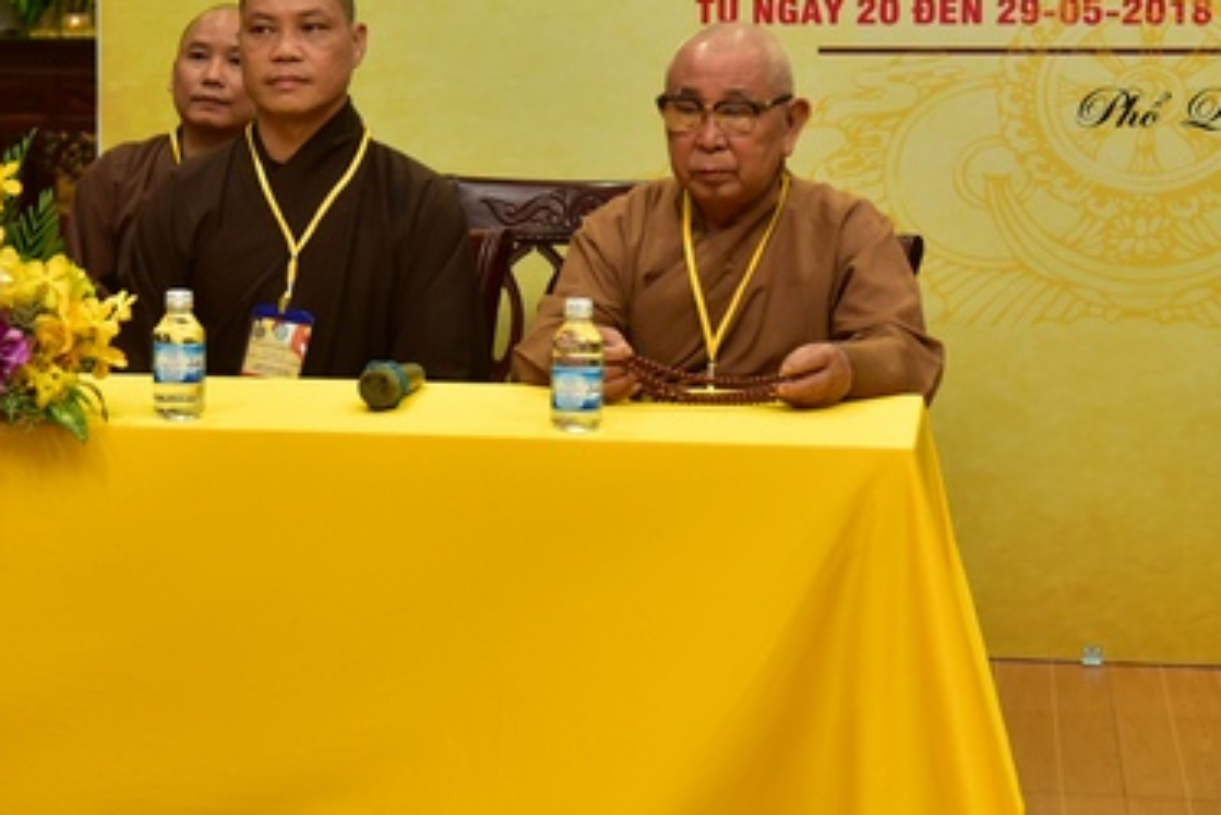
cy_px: 221
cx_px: 275
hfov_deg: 20.0
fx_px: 3427
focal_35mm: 101
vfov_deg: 13.5
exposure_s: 1/40
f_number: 4
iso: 800
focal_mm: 58
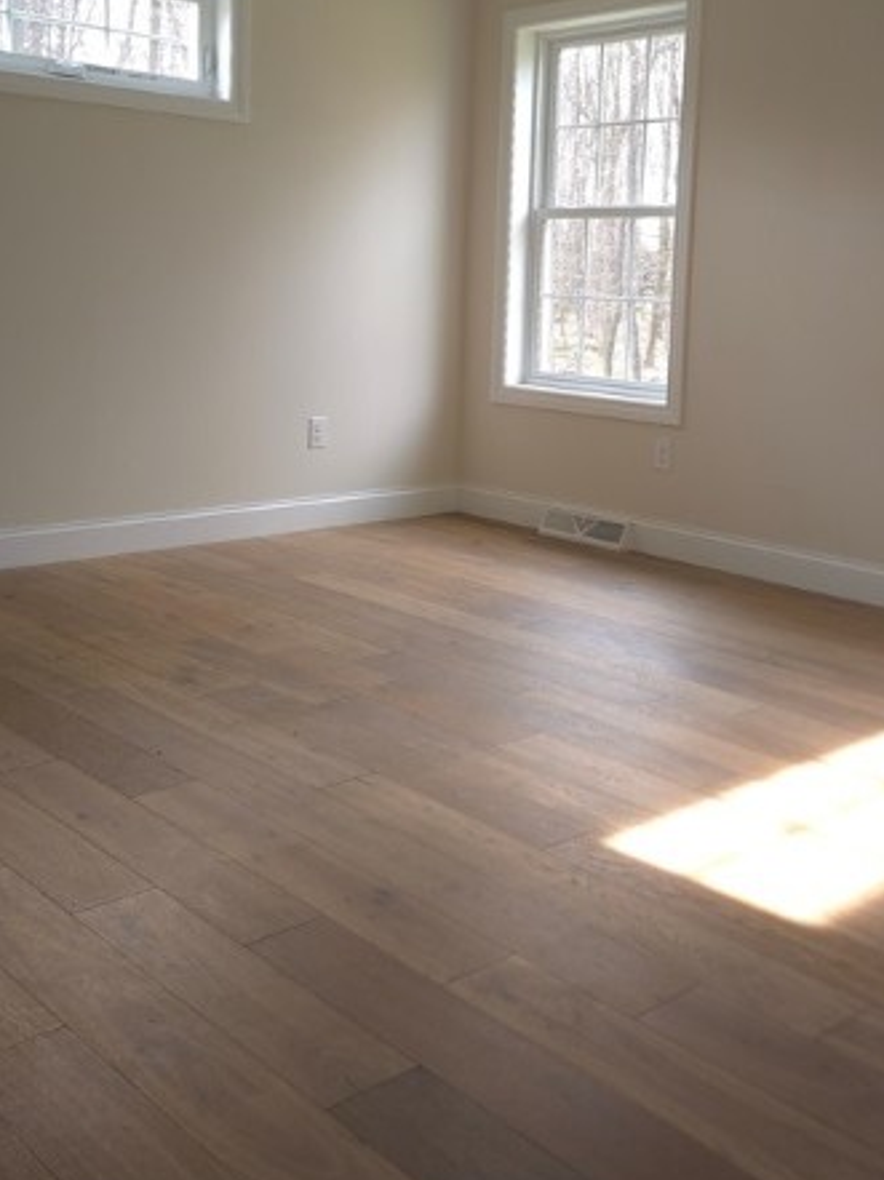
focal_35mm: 40
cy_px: 403
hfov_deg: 35.9
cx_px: 507
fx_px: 1363
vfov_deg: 46.2
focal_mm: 6.3
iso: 80
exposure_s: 1/60
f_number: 1.7
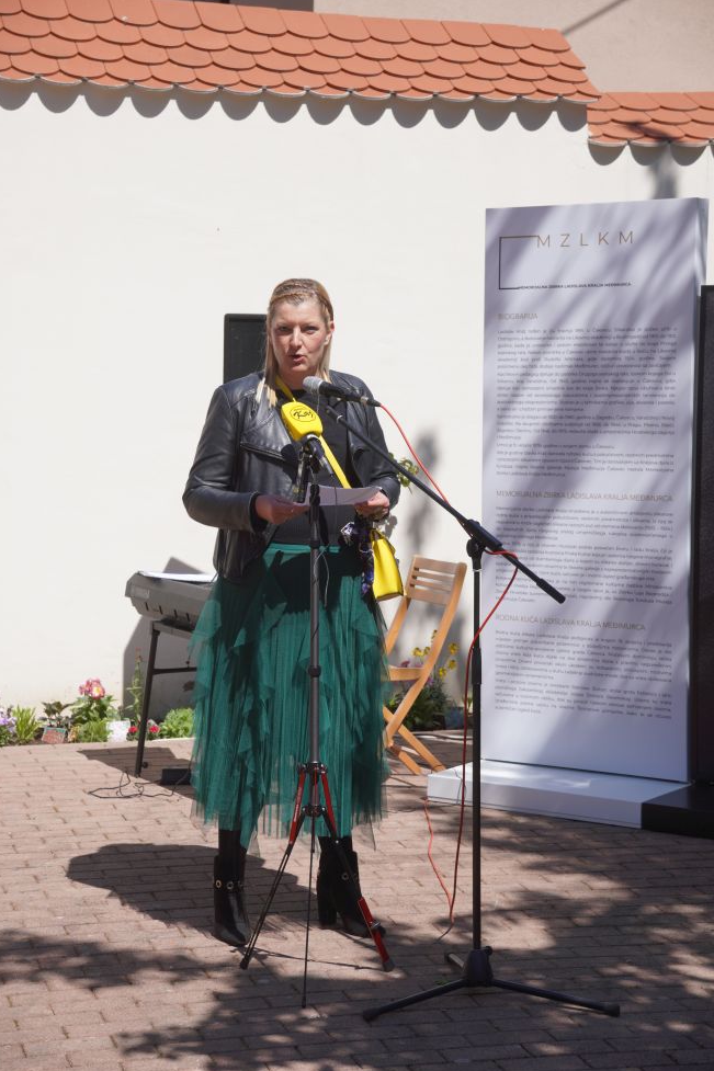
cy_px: 540
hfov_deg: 17.9
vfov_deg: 26.7
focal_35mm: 76
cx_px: 356
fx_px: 2262
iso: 100
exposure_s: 1/500
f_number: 5.6
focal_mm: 50
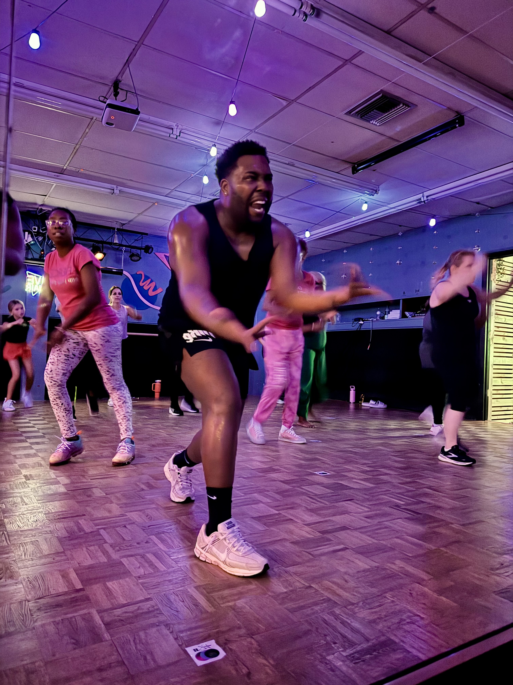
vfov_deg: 71.6
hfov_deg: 56.8
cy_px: 342
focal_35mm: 24
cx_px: 256
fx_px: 474
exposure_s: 1/15
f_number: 1.78
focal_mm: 6.76
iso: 1250
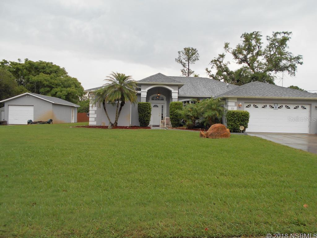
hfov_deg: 67.3
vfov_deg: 53.1
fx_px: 238
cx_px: 158
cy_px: 119
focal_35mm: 26
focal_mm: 4.6
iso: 80
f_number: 3.2
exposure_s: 1/200
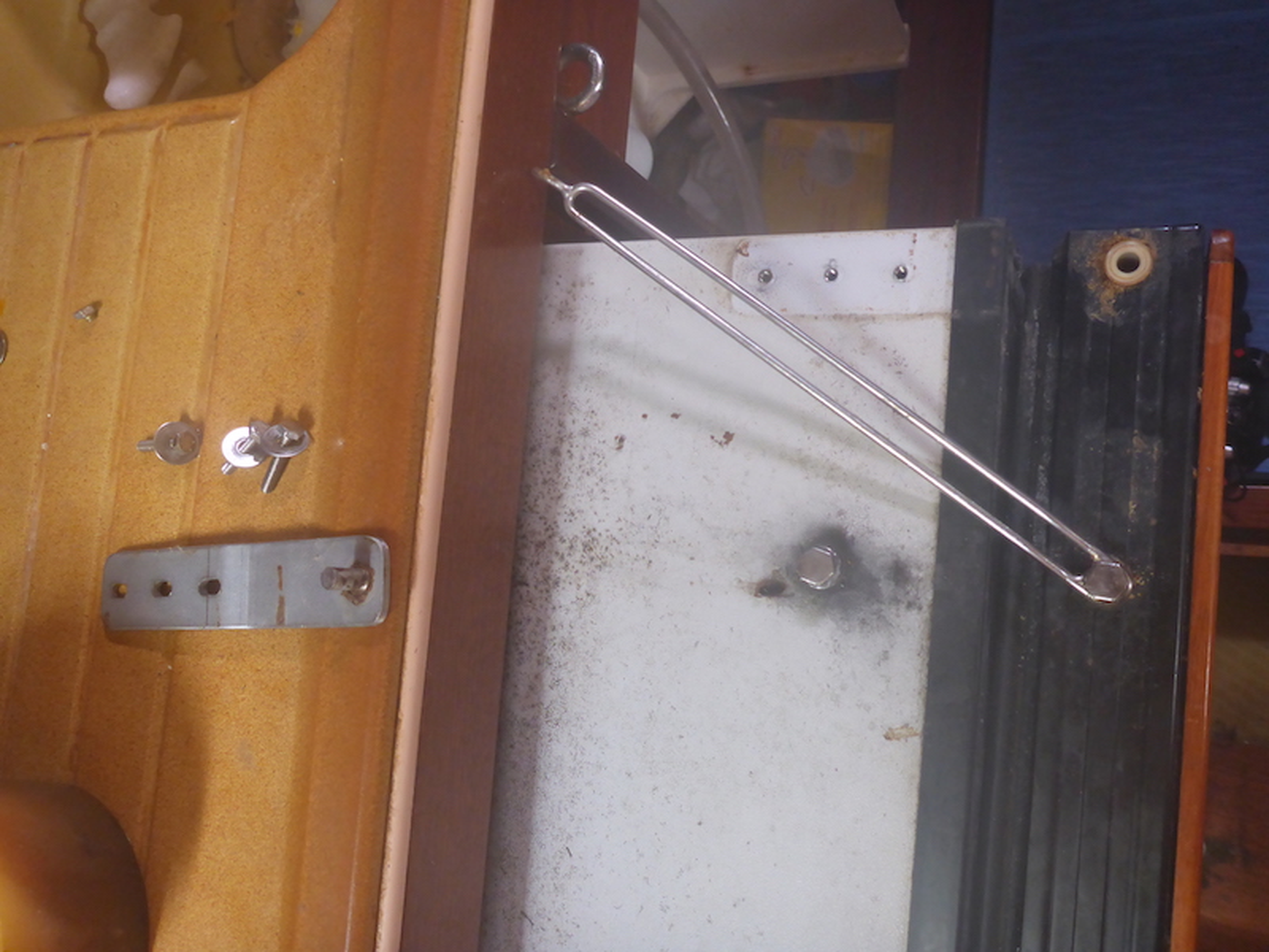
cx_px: 634
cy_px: 476
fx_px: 1026
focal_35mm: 28
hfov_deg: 63.4
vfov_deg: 49.7
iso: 400
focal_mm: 4.9
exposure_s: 1/20
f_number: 3.3
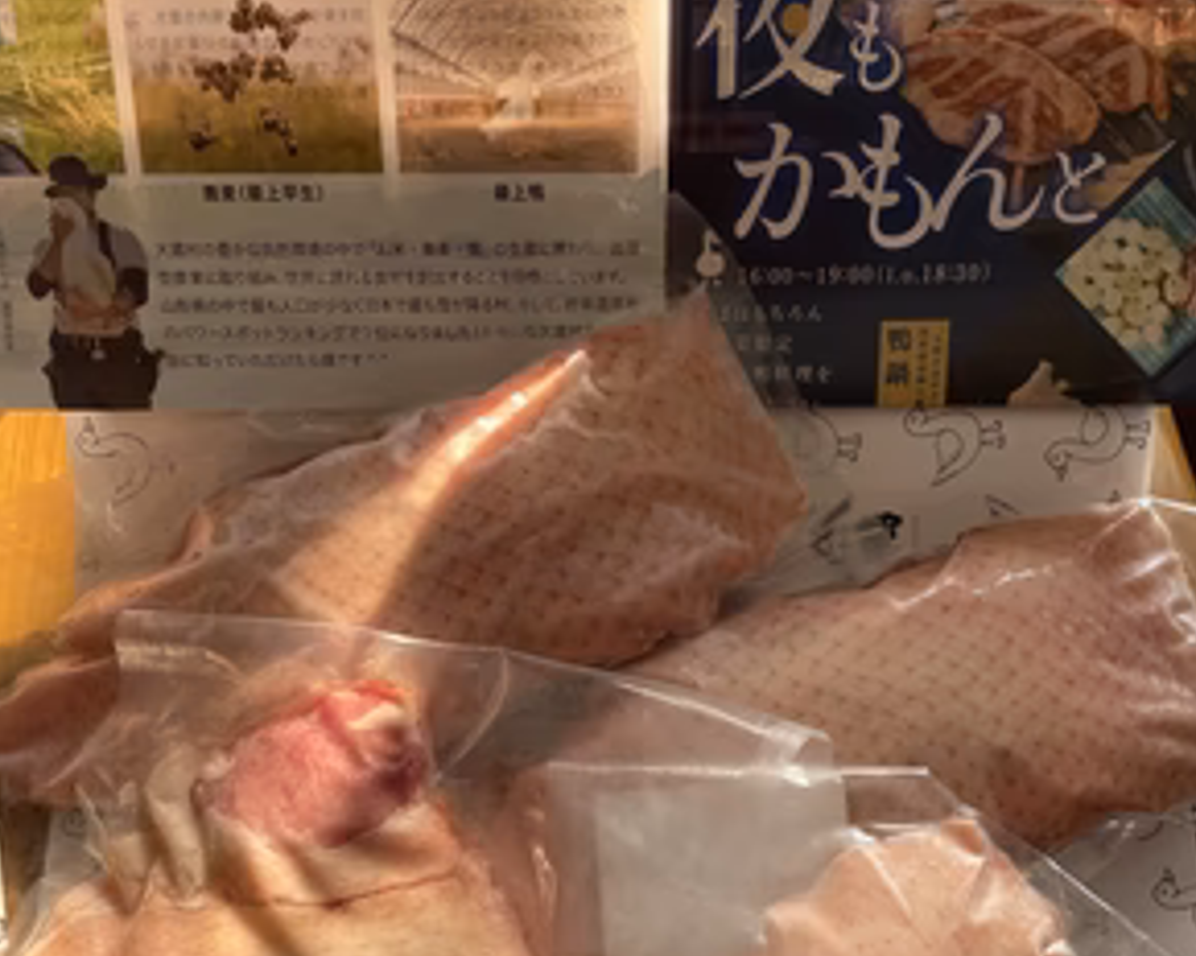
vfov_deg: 40.3
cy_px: 779
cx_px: 602
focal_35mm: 35
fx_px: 1239
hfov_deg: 51.5
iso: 125
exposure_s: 1/120
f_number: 1.6
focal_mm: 4.2
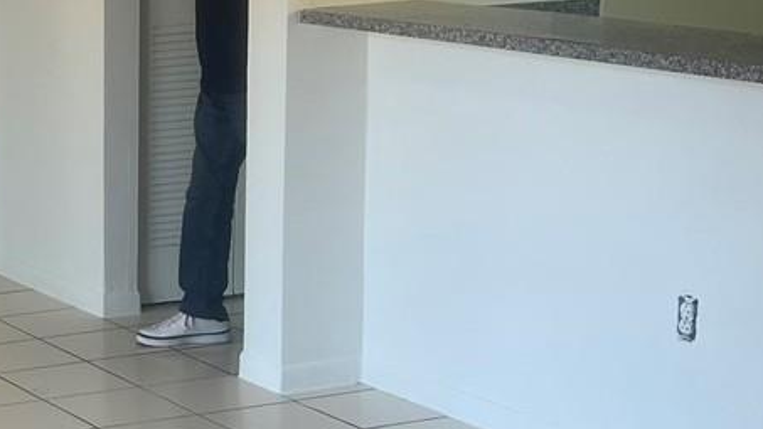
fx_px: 2024
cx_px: -182
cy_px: 227
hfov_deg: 19.9
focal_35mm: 100
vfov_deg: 12.1
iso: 40
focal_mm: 5.7
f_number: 1.5
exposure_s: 1/120
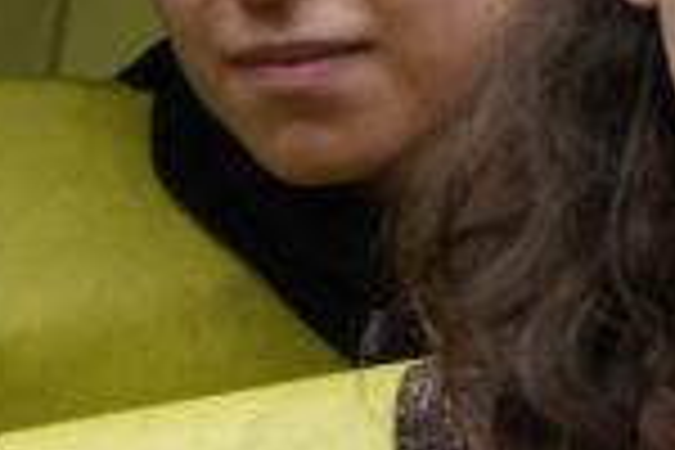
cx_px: 904
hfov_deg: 7.1
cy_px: 162
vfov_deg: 4.8
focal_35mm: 286
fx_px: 5362
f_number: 4.5
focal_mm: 28
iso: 100
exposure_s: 1/80
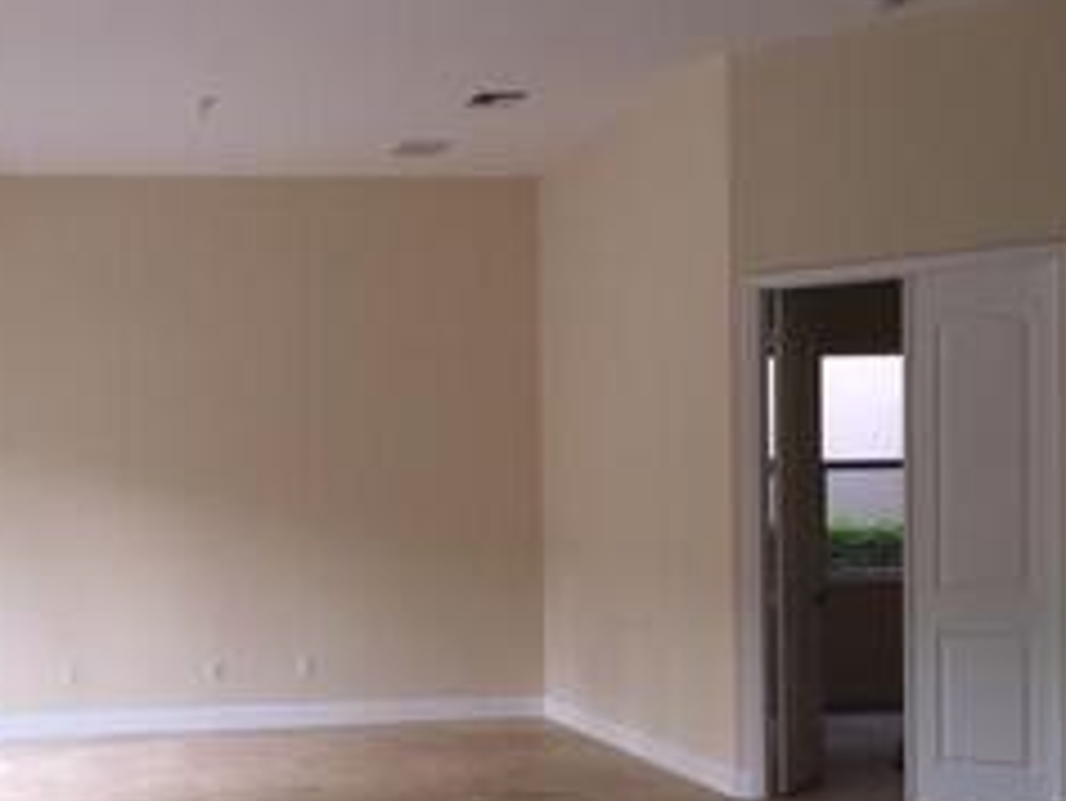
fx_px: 1510
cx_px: 220
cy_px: 567
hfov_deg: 37.6
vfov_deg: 29.4
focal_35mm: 49
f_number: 2.2
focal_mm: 4.15
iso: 50
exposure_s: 1/30
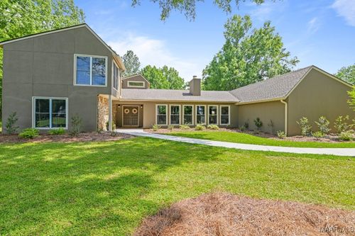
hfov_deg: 100.4
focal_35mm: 15
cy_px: 118
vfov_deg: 77.3
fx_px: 148
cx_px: 178
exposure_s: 1/100
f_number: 9
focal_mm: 15
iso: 400
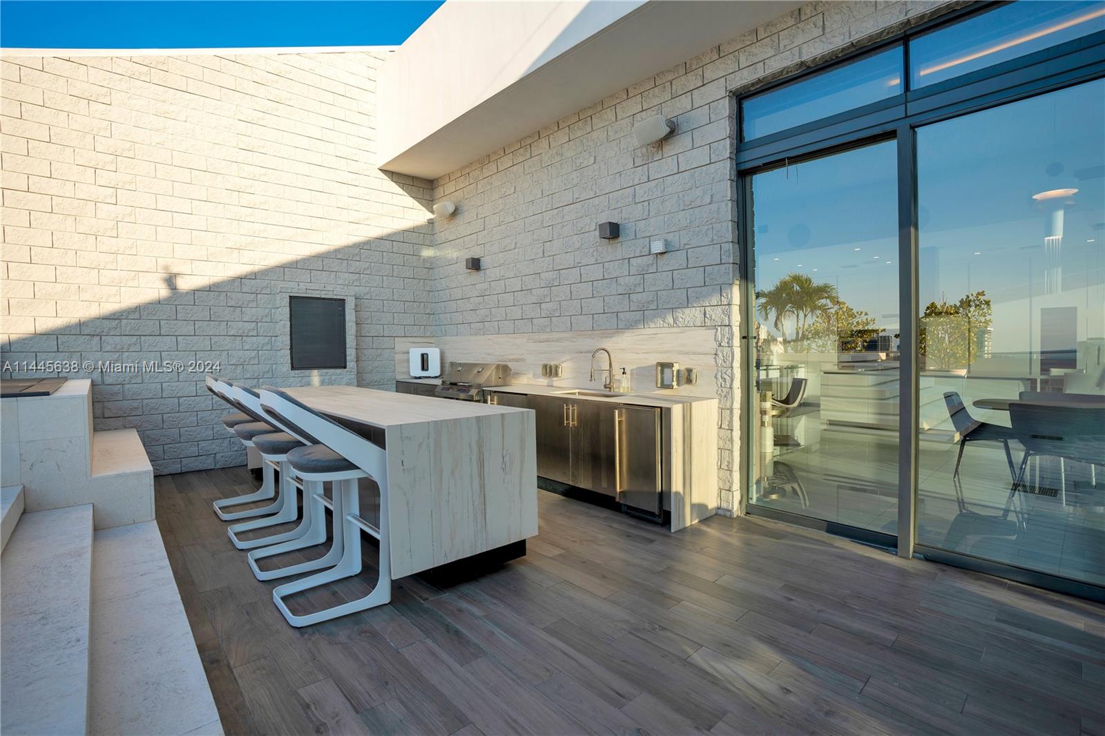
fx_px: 491
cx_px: 552
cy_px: 368
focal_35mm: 16
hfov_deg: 96.7
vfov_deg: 73.7
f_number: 4.5
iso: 100
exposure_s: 1/250
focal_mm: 16
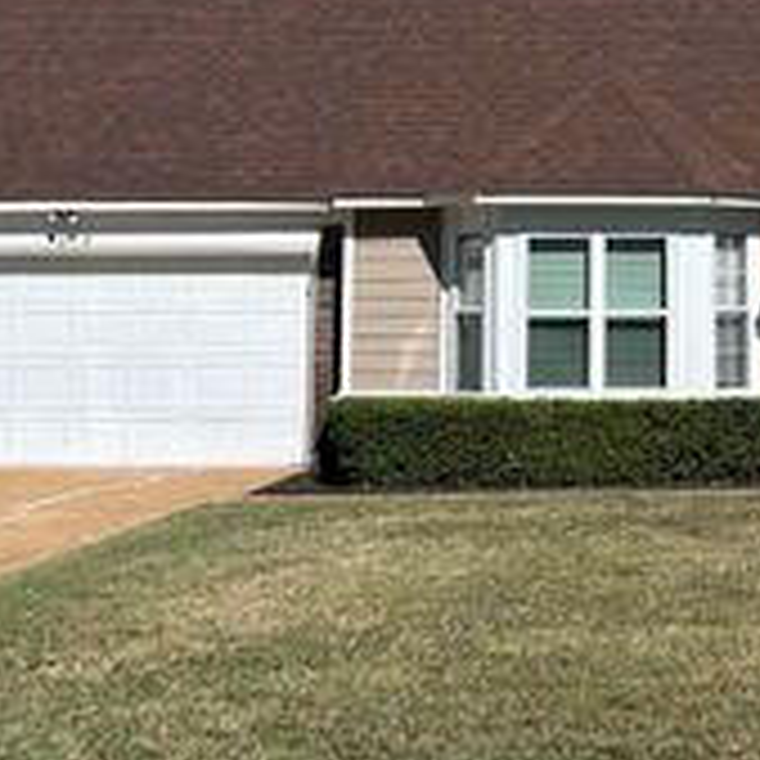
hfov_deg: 24.4
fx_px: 1689
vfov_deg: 24.9
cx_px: 720
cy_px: 133
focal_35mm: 68
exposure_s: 1/5587
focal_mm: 5.7
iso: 50
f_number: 1.5
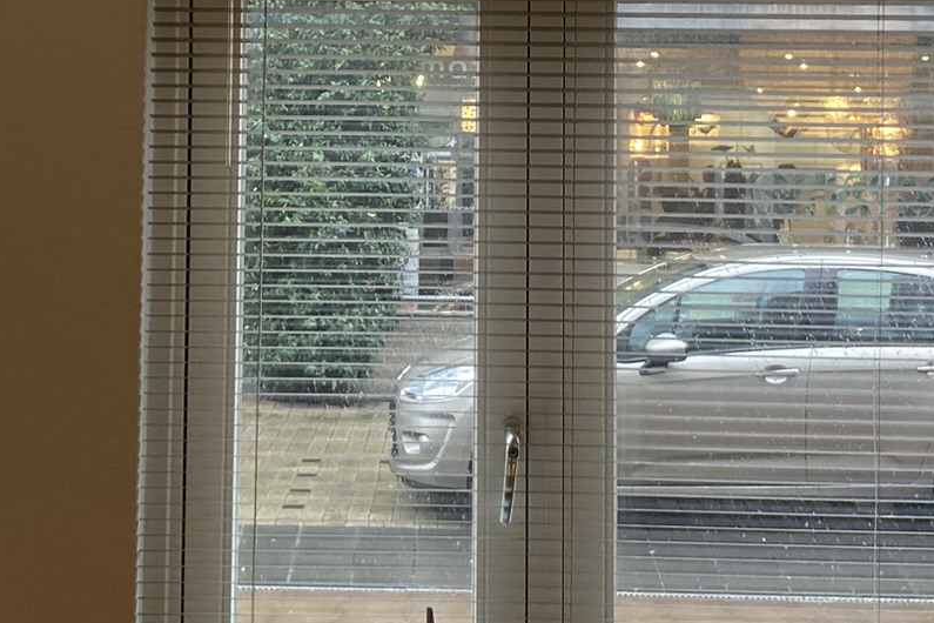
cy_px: 123
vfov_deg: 18.0
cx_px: 391
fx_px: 1946
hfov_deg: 27.0
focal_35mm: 75
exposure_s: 1/60
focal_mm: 3.99
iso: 125
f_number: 1.8
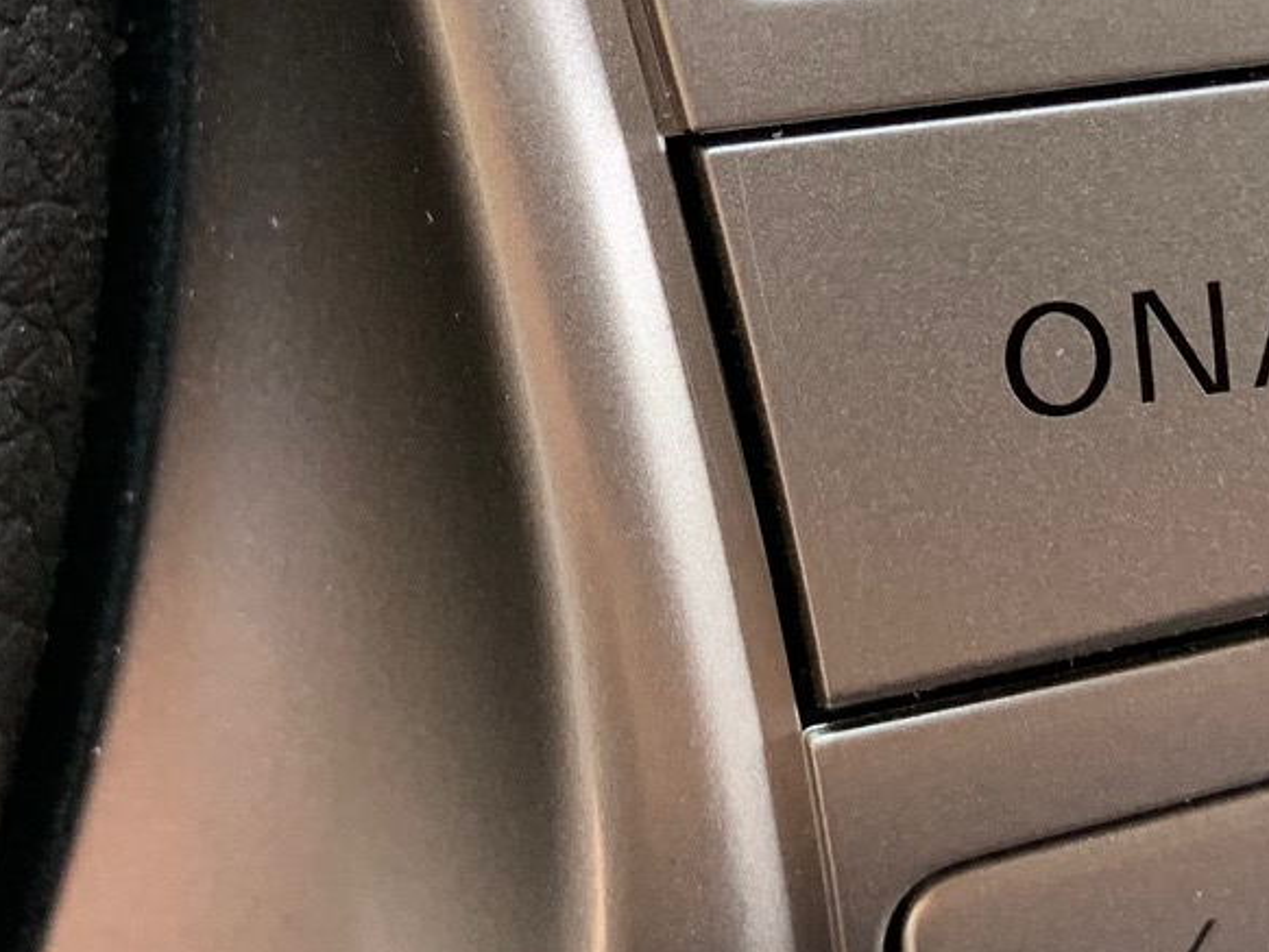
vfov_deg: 16.2
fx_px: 3301
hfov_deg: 21.8
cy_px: 78
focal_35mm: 90
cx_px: 617
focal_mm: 4.25
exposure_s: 1/78
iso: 100
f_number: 1.8
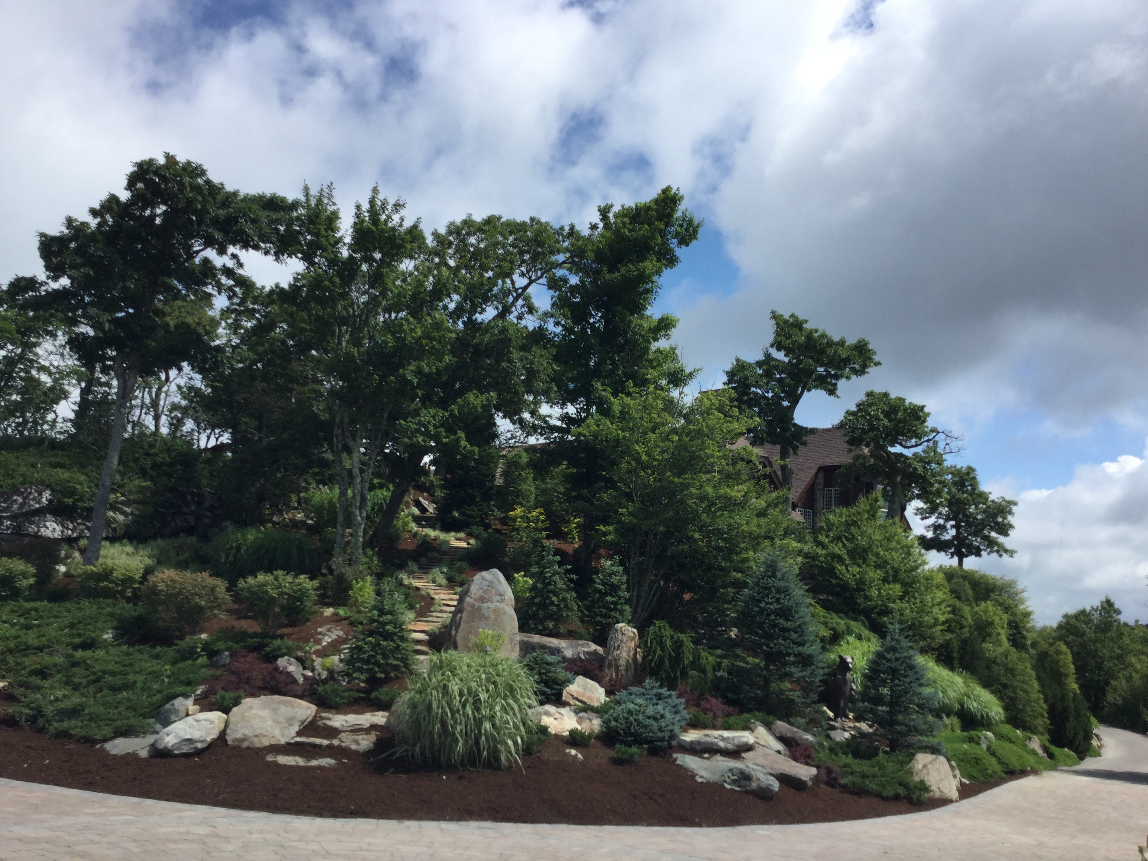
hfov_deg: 58.4
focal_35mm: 31
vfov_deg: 45.4
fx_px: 1028
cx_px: 574
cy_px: 430
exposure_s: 1/1456
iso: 25
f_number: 2.4
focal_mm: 3.3
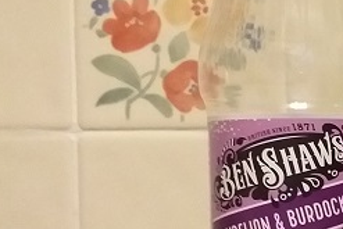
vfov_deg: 14.9
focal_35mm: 91
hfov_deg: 19.5
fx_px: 868
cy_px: 204
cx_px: 514
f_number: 1.9
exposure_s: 1/25
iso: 500
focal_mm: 3.6
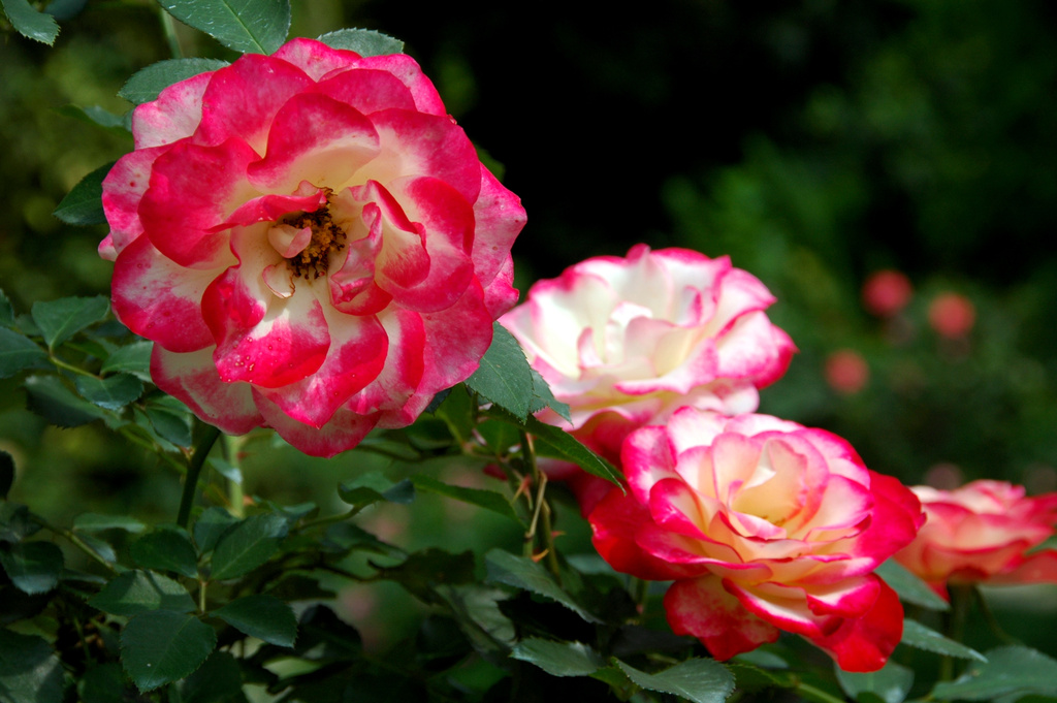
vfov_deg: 9.6
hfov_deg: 14.4
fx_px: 4180
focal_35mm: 142
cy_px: 352
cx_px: 528
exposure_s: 1/320
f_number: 10
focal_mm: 95
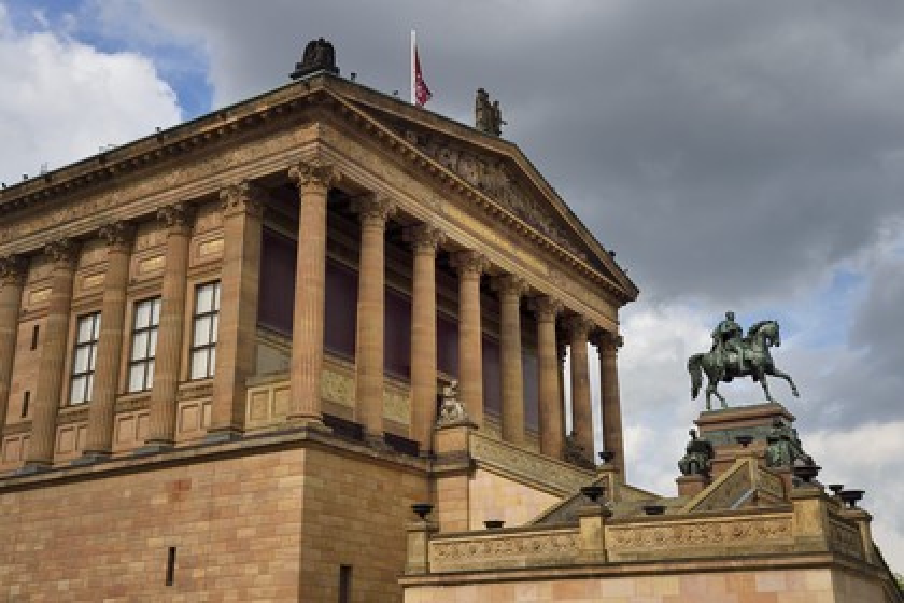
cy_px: 302
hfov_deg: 48.5
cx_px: 452
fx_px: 1004
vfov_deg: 33.4
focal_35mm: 40
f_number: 13
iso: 200
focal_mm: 40
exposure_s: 1/250
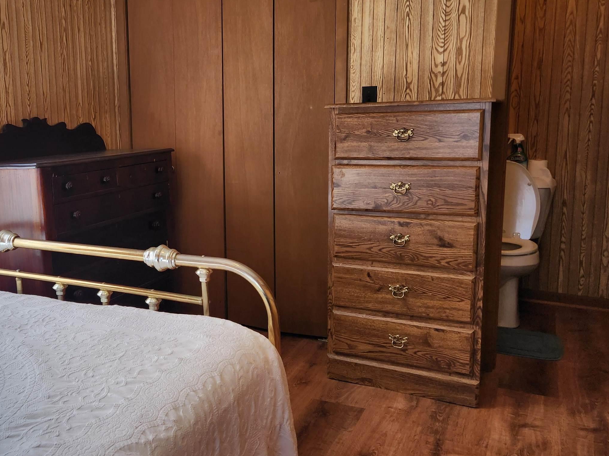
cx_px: 182
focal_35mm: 35
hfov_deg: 51.2
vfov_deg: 40.7
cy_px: 209
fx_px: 616
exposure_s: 1/180
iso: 40
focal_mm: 5.4
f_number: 1.8
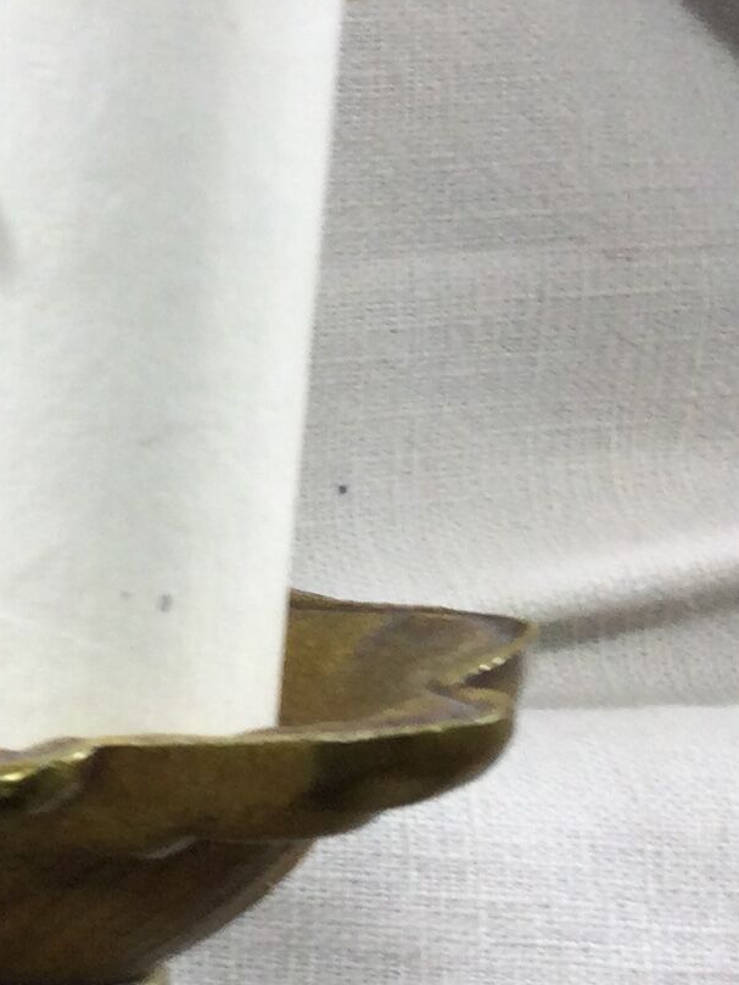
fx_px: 3557
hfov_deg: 11.0
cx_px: -622
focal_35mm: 125
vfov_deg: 15.7
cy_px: 754
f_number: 2.4
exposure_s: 1/50
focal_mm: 3.3
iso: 32
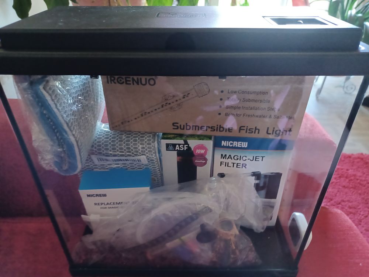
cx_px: 184
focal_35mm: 25
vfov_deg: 54.9
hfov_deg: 69.4
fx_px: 266
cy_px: 138
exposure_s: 1/25
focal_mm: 4.6
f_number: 1.8
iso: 800
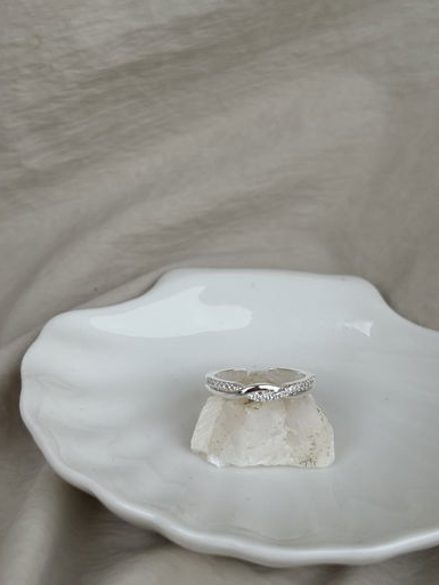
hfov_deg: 27.0
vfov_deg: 35.5
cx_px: 217
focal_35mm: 54
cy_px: 285
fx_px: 913
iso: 32
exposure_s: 1/3021
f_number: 1.6
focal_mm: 5.96
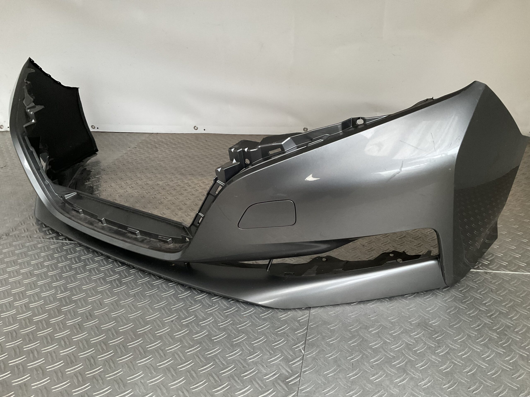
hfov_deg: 61.7
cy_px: 198
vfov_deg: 48.2
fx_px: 444
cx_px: 265
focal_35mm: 29
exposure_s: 1/40
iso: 250
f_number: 1.8
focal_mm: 3
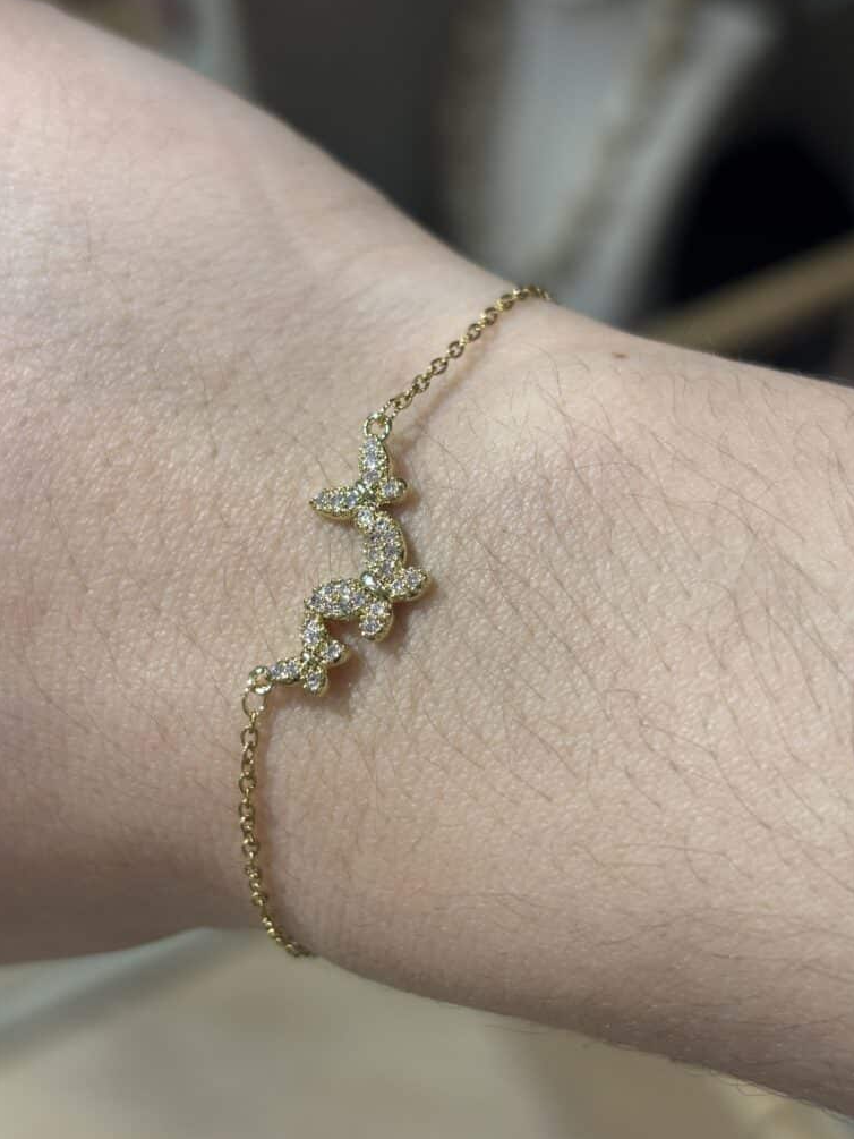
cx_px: 430
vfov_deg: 36.2
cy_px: 570
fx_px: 1743
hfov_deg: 27.5
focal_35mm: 53
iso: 40
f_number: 1.6
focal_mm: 5.96
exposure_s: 1/100
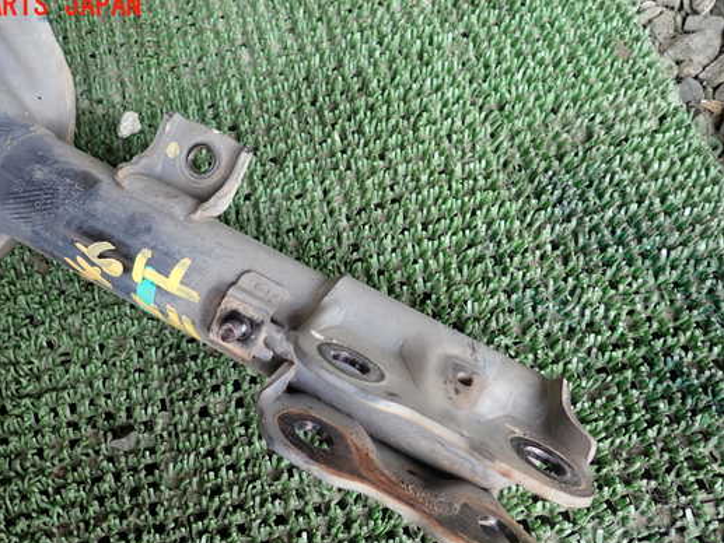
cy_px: 304
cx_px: 307
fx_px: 607
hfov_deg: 61.3
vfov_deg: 48.1
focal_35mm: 29
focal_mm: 4.5
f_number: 2
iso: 200
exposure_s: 1/125
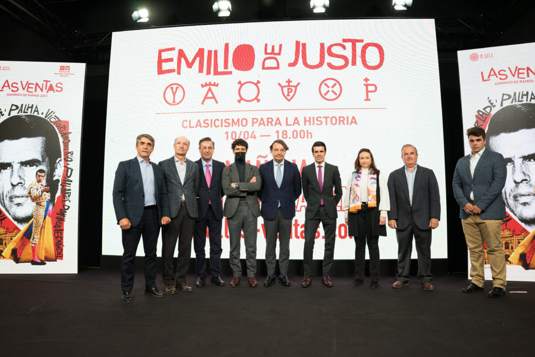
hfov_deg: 73.7
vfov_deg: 53.1
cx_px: 268
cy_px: 178
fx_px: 357
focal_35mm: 24
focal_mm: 24
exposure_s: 1/250
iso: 1000
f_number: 2.8
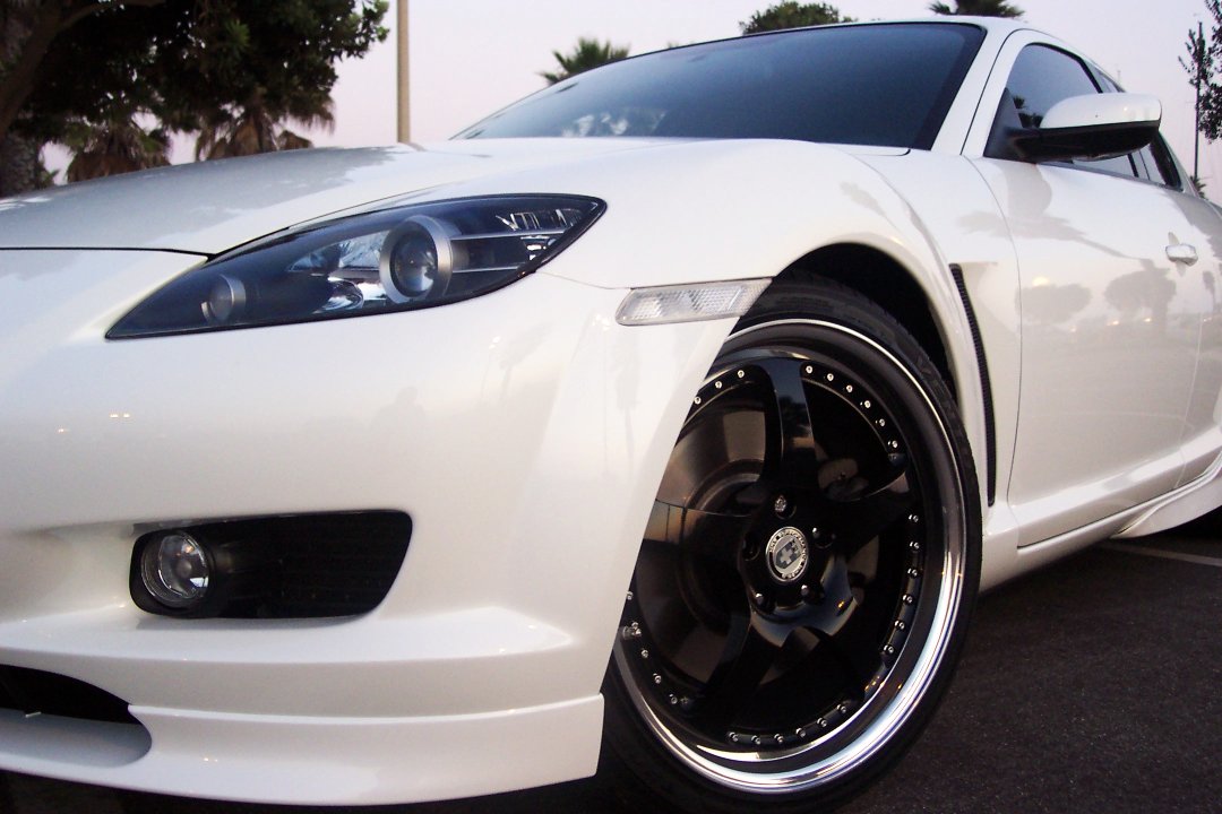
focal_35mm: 38
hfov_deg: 50.7
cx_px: 611
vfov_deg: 35.1
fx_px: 1290
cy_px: 407
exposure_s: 1/30
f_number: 2.8
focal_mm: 8
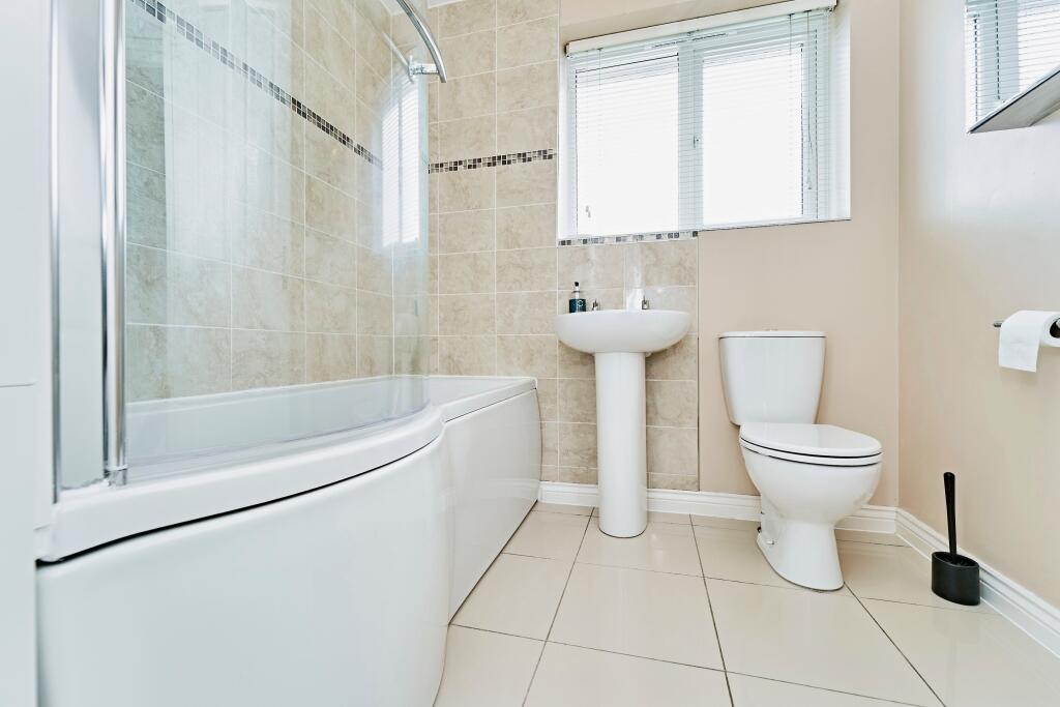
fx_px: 412
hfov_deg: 104.2
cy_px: 354
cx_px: 530
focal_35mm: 14
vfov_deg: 81.2
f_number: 8
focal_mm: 14
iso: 400
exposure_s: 1/40
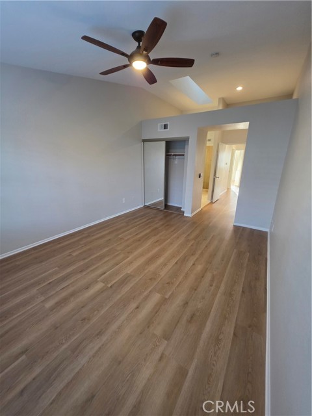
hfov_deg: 89.9
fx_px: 156
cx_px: 156
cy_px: 208
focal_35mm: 13
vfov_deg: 106.2
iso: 200
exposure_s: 1/60
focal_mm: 2.2
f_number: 1.9
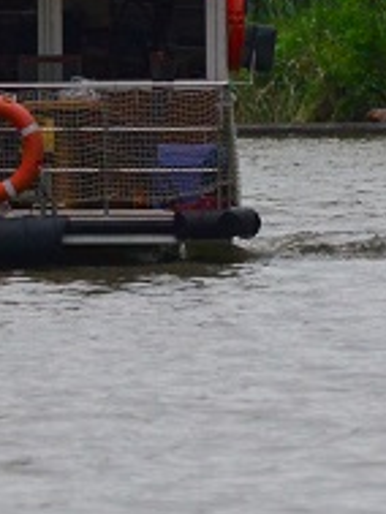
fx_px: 24787
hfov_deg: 0.9
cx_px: 249
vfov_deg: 1.2
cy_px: -99
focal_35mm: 1669
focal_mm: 220
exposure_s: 1/2000
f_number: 5.3
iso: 1250
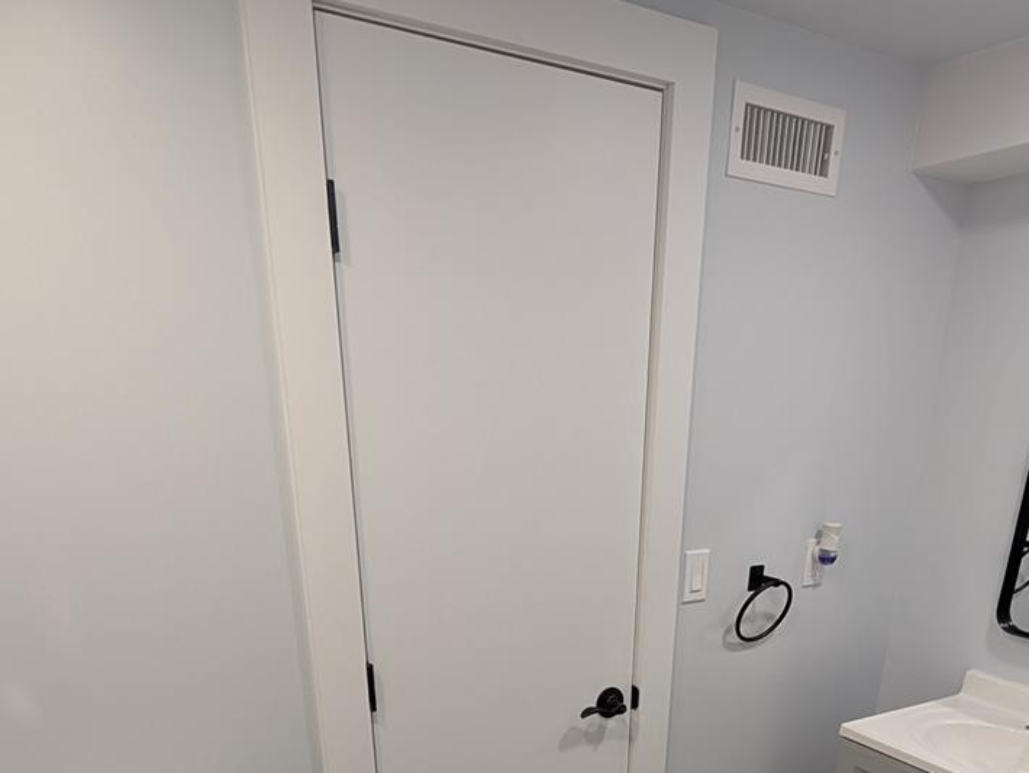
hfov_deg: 67.0
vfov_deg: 45.3
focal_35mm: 26
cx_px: 583
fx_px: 773
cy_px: 764
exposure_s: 1/49.6
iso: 50
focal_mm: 2.02
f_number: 1.7
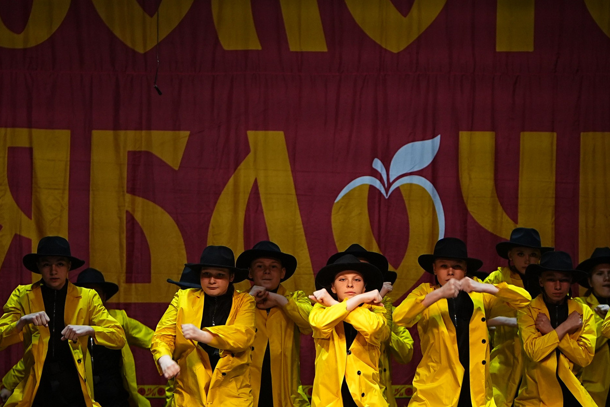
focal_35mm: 229
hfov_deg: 9.0
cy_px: 225
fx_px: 3880
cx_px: 329
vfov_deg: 6.0
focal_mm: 105
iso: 1250
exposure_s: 1/400
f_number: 2.8
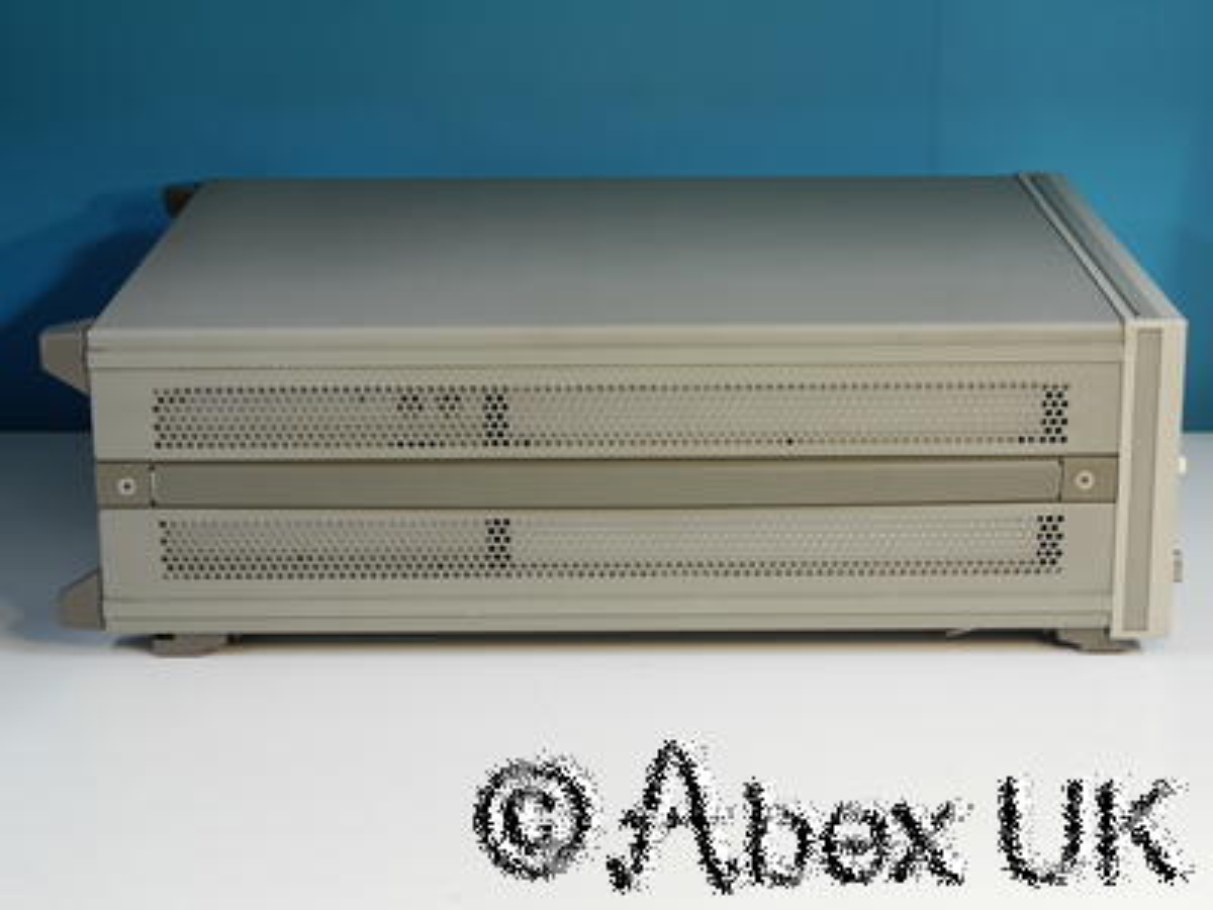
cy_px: 455
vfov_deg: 18.4
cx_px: 606
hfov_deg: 24.4
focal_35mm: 80
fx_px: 2803
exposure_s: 1/3.2
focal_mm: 40
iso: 200
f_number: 8
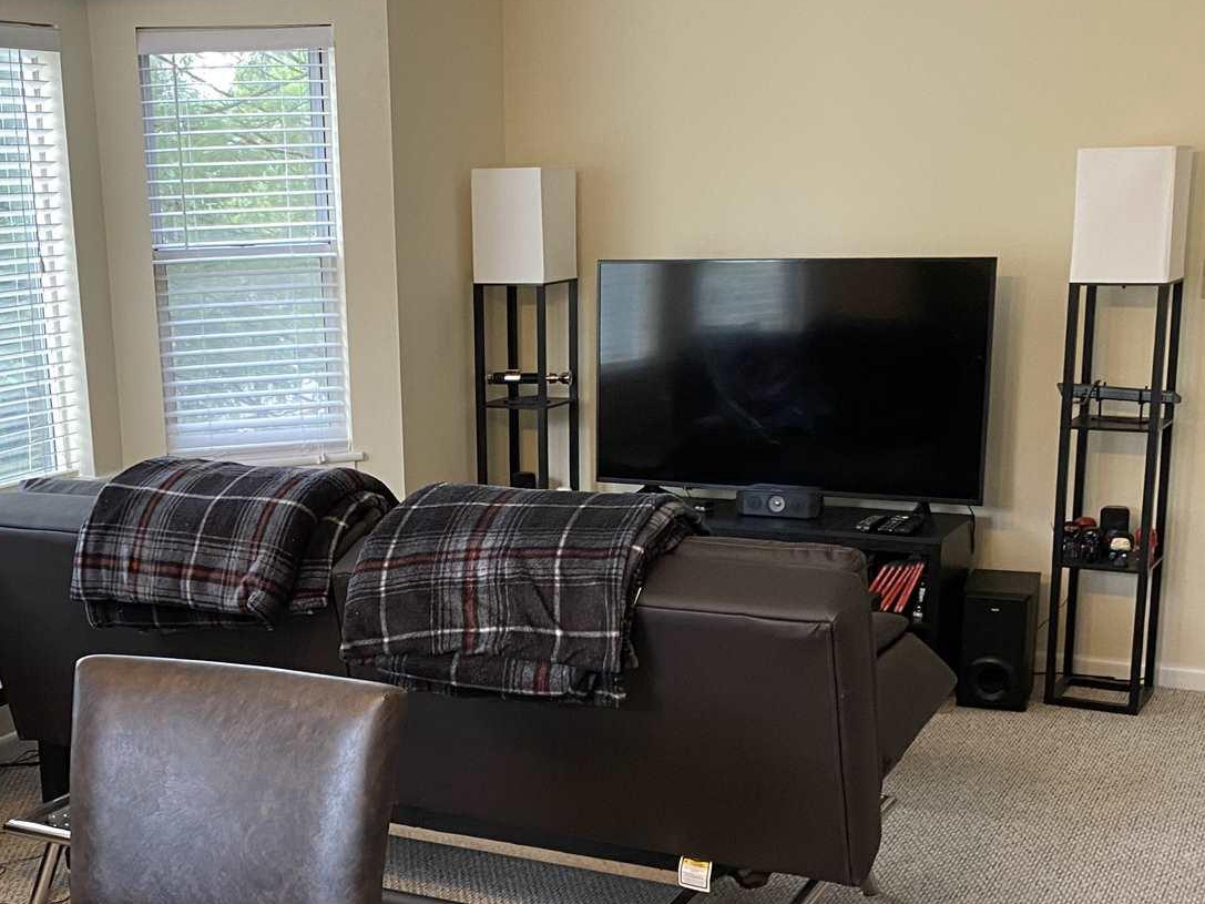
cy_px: 613
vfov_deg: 29.4
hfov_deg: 38.5
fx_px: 1706
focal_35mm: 49
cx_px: 417
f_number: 1.8
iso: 125
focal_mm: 4.25
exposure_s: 1/60
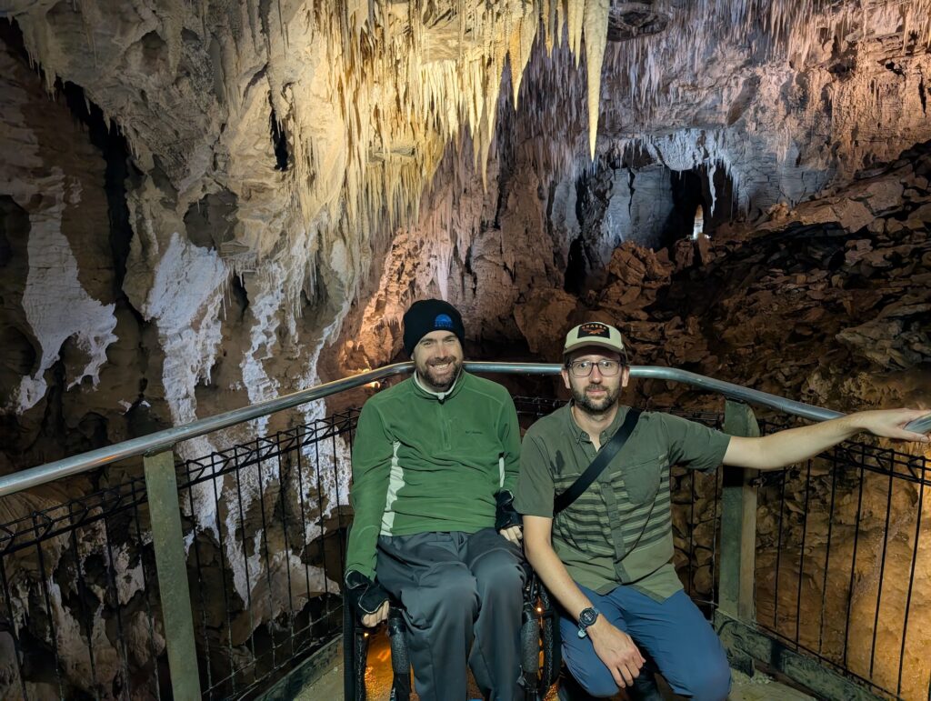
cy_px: 350
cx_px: 466
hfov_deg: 71.5
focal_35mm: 24
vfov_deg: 56.9
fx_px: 646
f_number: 1.68
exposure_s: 1/45.5
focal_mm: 6.9
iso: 920
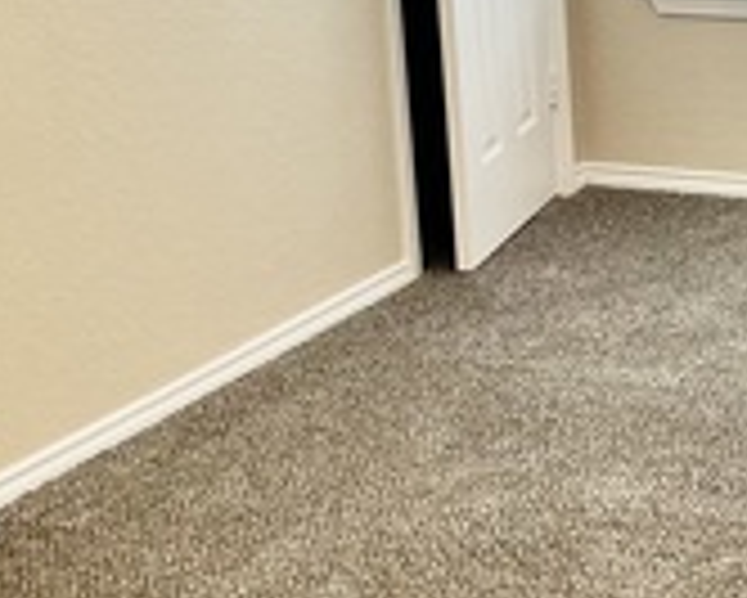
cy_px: -22
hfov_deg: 19.4
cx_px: 837
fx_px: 2079
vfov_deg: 16.0
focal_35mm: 94
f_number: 1.6
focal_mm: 5.1
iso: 64
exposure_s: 1/60
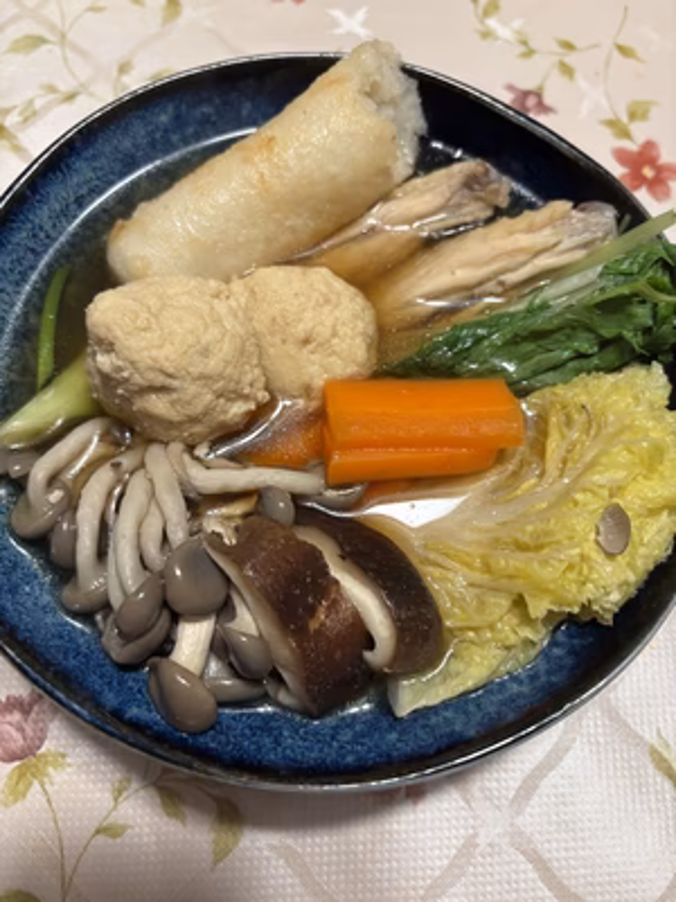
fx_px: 677
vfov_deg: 67.3
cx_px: 338
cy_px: 451
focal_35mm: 26
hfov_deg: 53.1
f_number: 1.6
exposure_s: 1/50
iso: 125
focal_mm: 5.96
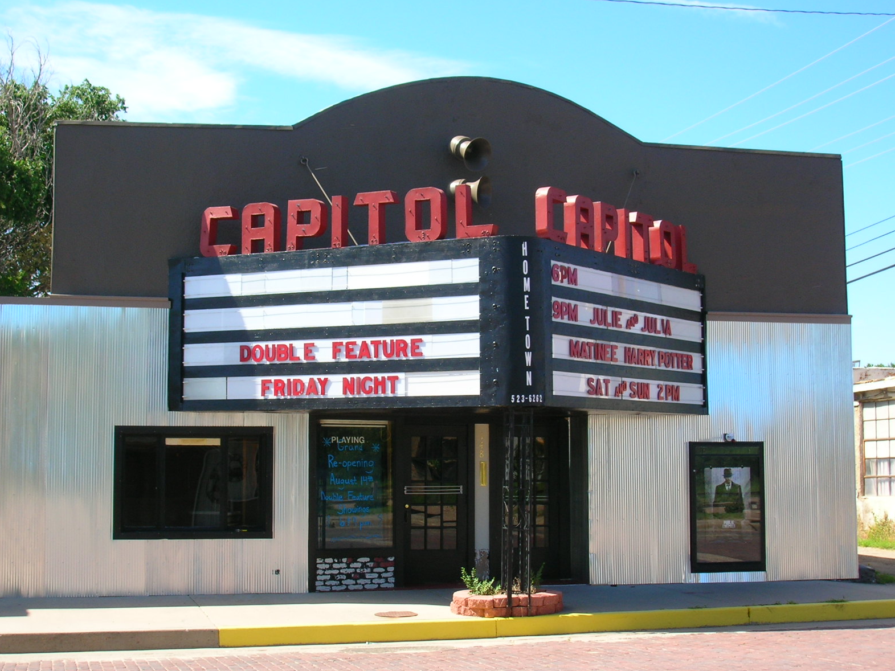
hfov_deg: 34.9
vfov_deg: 26.6
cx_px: 448
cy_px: 336
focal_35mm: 55
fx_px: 1422
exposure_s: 1/120
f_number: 5.7
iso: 50
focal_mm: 9
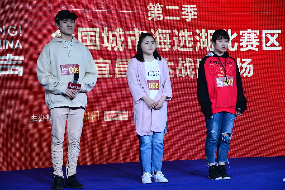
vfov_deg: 15.2
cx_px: 142
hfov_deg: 22.6
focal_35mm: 90
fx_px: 712
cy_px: 95
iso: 800
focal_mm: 90
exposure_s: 1/125
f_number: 5.3
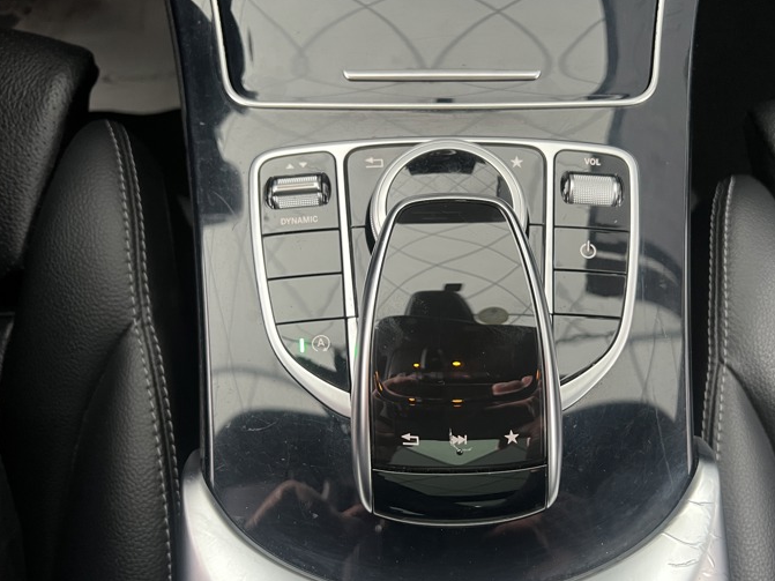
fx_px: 694
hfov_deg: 58.1
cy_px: 320
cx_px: 449
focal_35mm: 31
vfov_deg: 45.4
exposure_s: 1/50
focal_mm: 5.7
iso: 320
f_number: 1.5
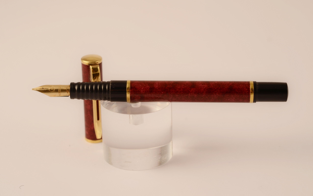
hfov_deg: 22.6
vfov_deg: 14.2
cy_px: 93
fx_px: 785
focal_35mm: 92
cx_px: 157
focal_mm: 60
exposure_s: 1/50
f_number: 8
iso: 100
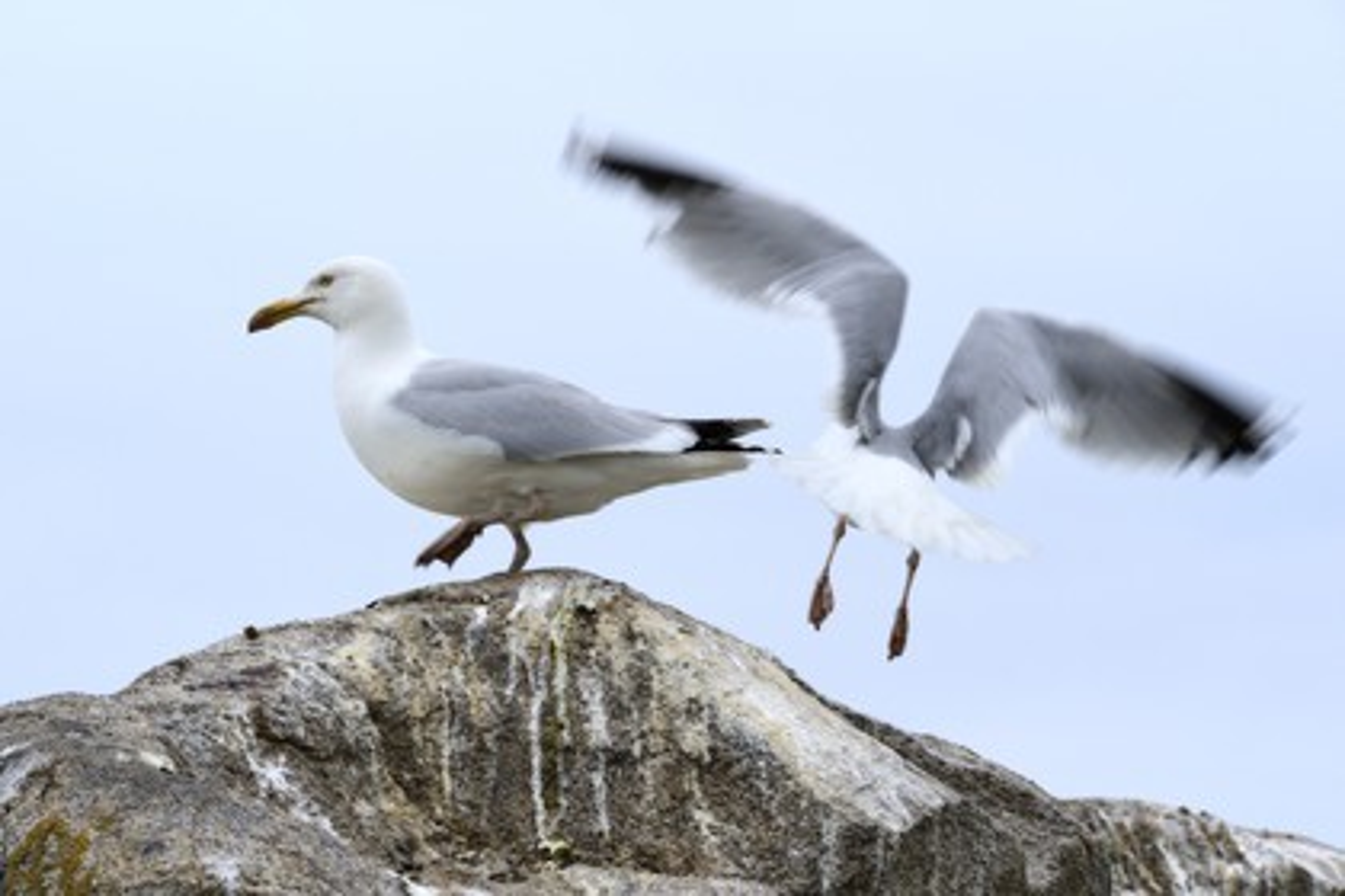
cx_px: 672
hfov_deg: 10.3
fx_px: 7472
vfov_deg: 6.9
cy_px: 448
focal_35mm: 200
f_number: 16
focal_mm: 200
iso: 800
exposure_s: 1/400
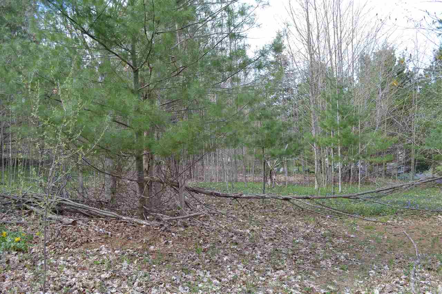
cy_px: 147
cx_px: 221
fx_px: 331
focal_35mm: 27
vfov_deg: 47.9
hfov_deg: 67.4
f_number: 5.6
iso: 100
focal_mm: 18
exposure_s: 1/125
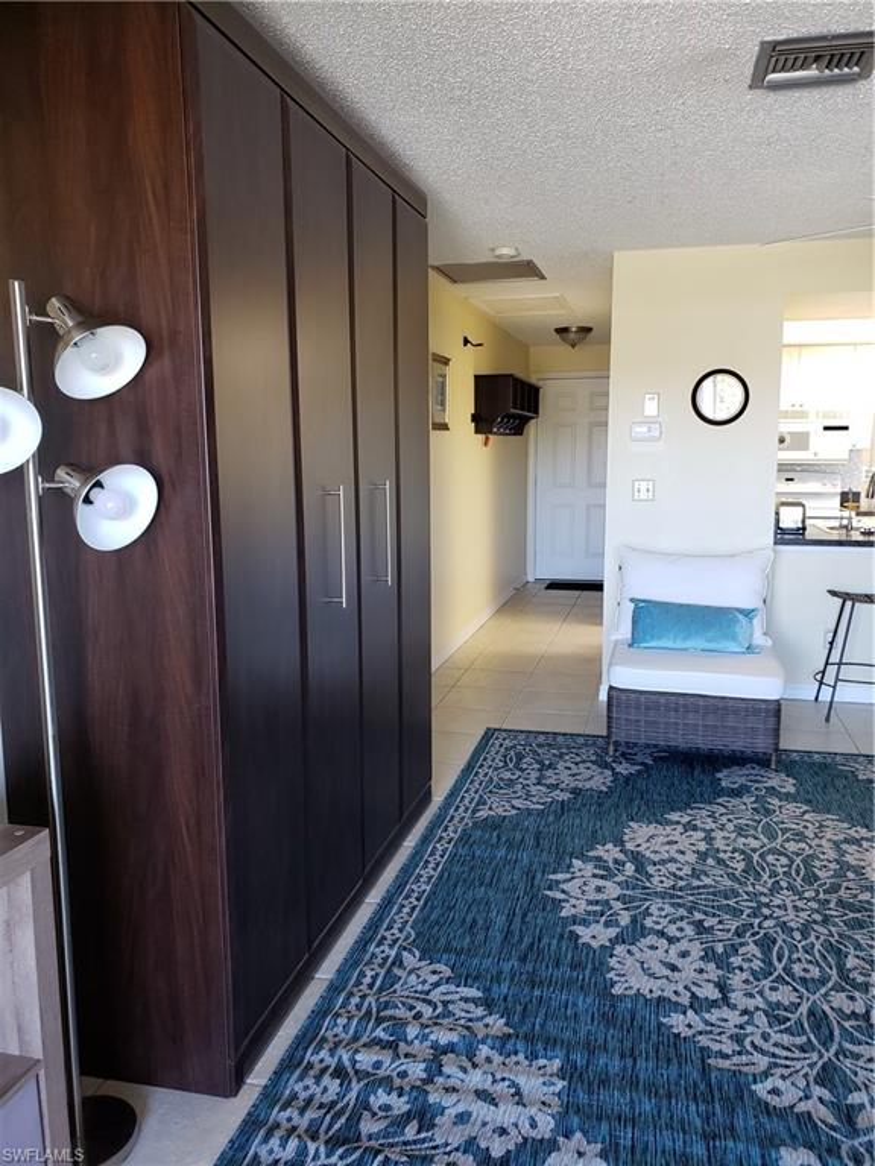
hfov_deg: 53.1
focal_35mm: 26
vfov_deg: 67.3
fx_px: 876
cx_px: 438
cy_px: 583
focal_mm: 4.3
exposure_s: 1/40
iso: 320
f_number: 2.4
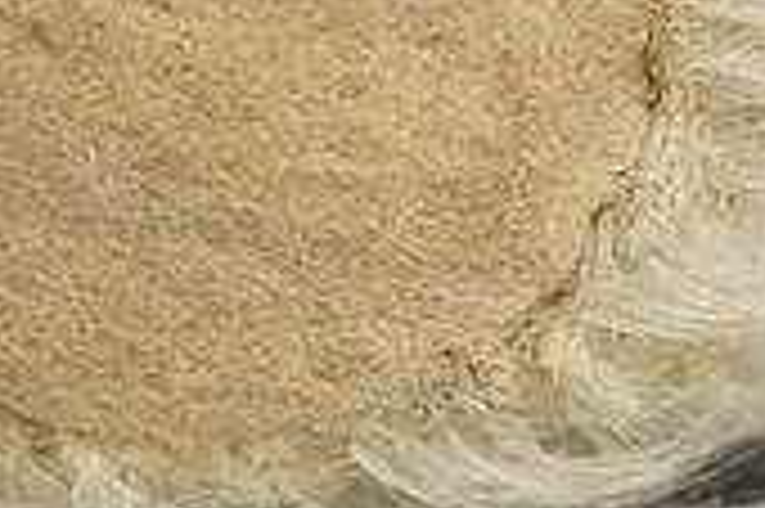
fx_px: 5053
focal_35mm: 238
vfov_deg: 5.6
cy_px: -504
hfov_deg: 8.6
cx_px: 76
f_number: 6.3
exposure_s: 1/125
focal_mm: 30
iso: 1250
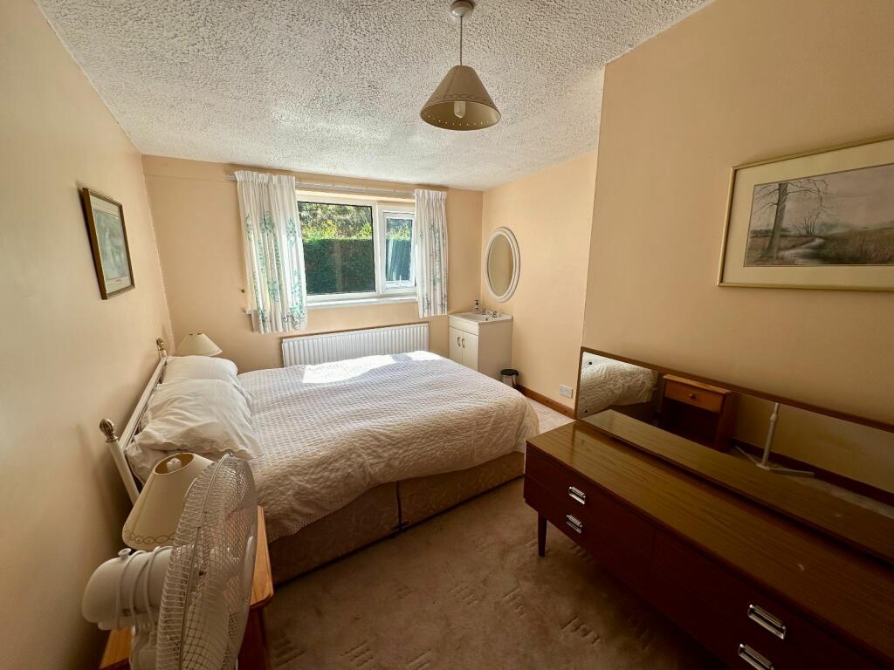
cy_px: 335
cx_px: 447
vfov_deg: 85.7
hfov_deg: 102.1
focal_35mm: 14
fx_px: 362
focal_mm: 2.22
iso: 40
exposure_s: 1/442
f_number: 2.2
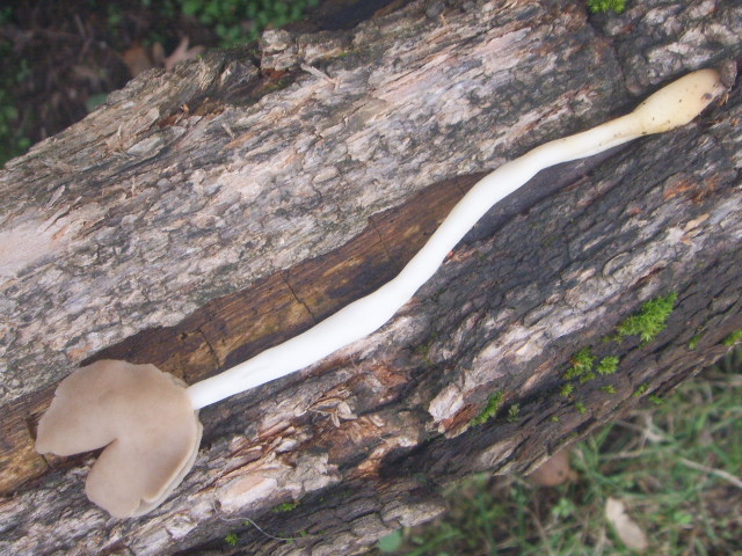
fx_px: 836
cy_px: 278
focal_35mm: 39
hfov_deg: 47.9
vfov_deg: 36.8
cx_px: 371
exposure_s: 1/45
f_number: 3.5
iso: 120
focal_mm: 6.6
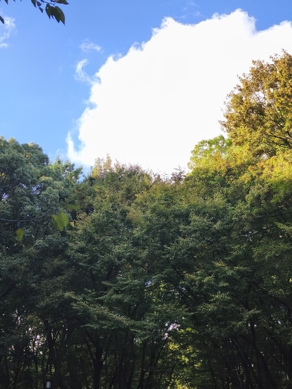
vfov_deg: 41.2
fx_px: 517
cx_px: 146
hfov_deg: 31.5
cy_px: 194
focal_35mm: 46
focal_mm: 6.18
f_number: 1.65
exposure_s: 1/369
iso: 50
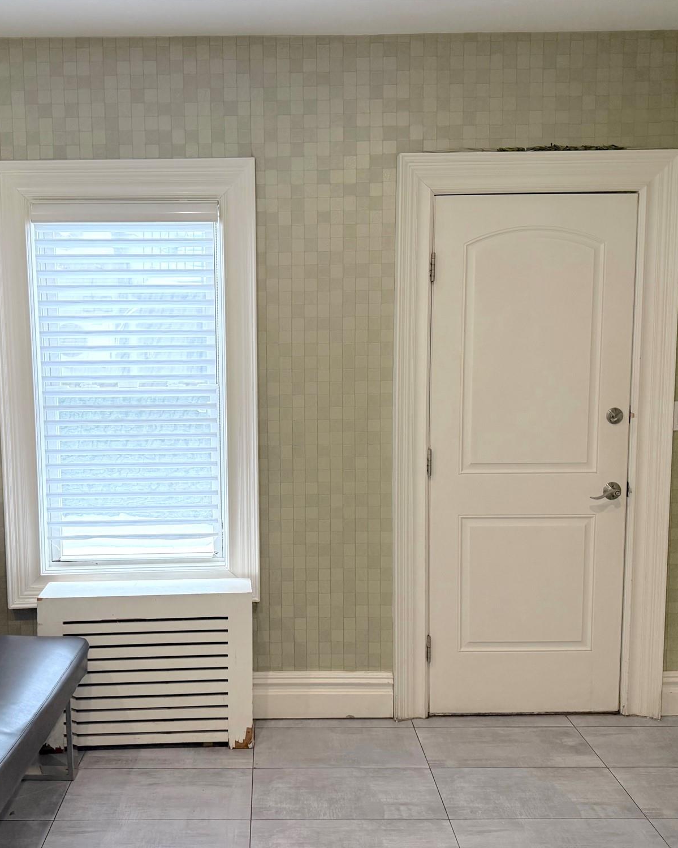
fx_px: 803
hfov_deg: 45.5
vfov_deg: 55.7
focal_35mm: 32
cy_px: 432
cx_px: 265
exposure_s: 1/207
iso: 200
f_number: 1.78
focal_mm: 6.76
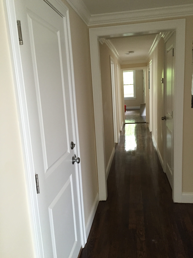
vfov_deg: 61.7
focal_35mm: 29
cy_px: 129
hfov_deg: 48.2
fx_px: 216
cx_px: 96
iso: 200
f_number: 2.2
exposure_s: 1/30
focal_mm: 4.15
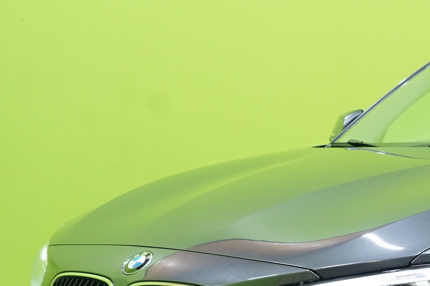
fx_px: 1278
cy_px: 284
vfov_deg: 12.6
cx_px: 474
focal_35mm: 107
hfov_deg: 18.4
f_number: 5
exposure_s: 1/20
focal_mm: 33
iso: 800
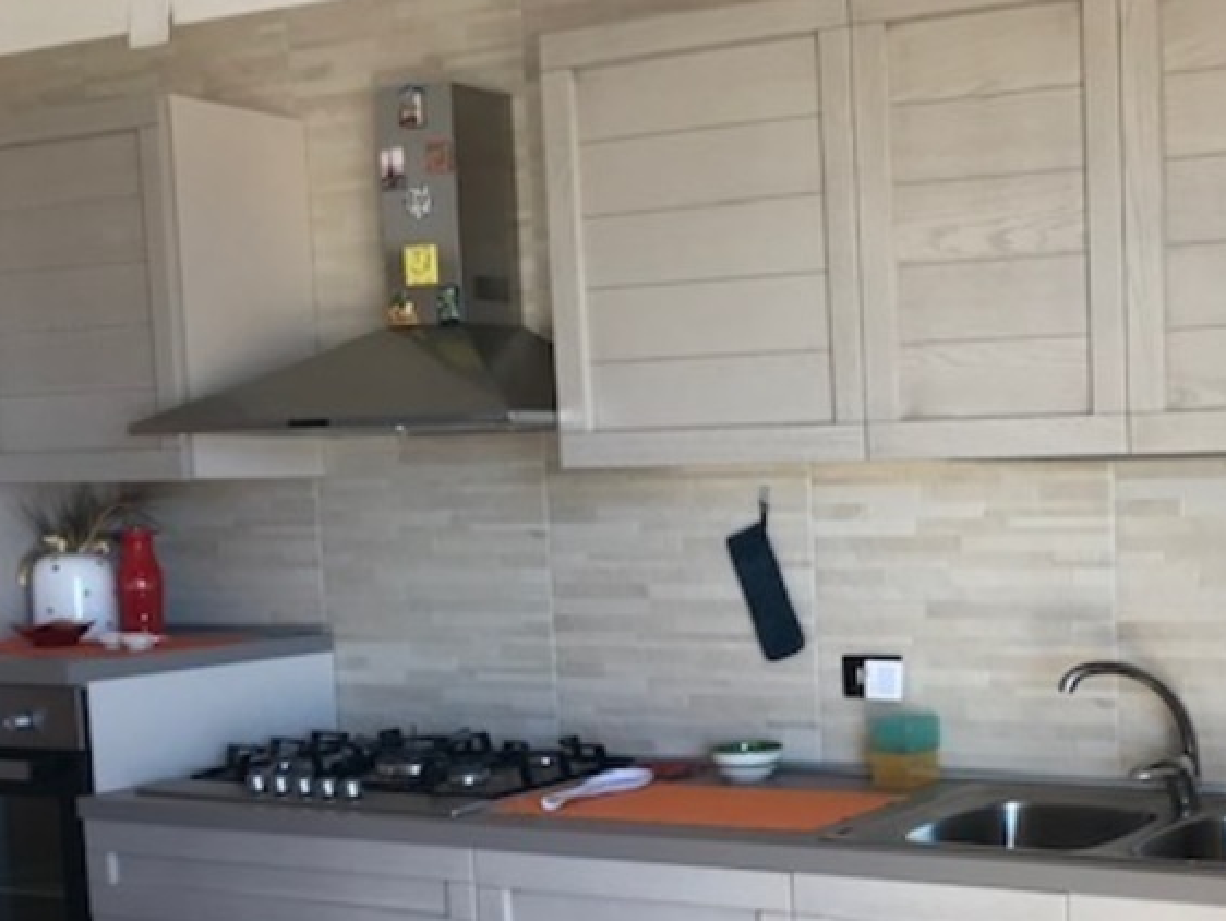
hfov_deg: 35.5
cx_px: 1080
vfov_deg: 28.4
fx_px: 1807
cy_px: 629
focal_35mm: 51
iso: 25
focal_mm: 3.99
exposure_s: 1/50
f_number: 1.8
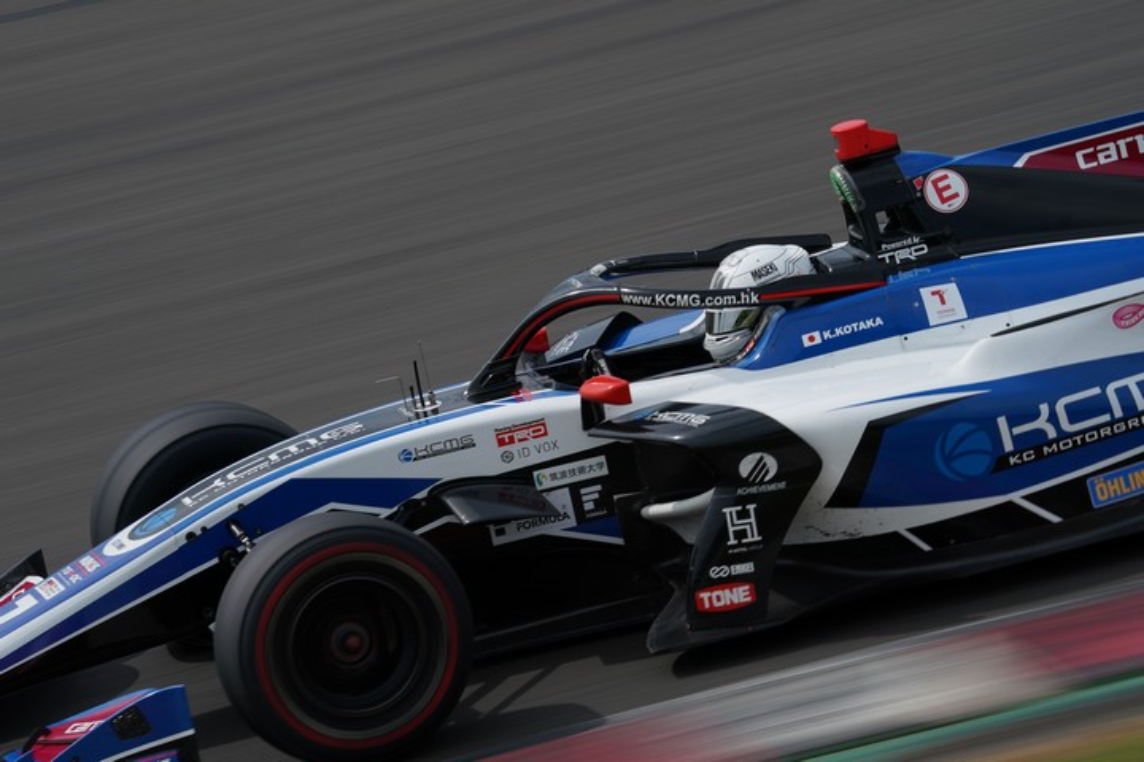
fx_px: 14490
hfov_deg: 4.5
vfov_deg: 3.0
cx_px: 572
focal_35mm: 456
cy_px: 381
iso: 100
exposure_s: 1/125
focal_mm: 456
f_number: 16
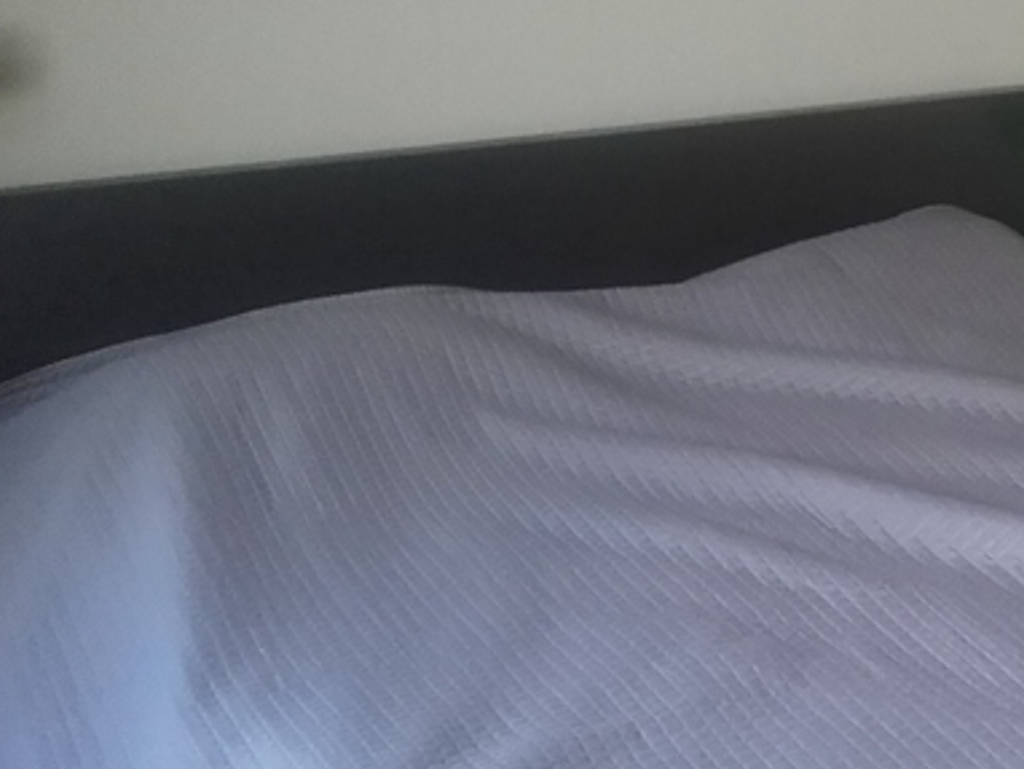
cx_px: 952
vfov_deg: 17.8
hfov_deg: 22.9
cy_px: 367
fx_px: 2457
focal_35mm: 83
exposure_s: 1/25
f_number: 2.2
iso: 120
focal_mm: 3.3
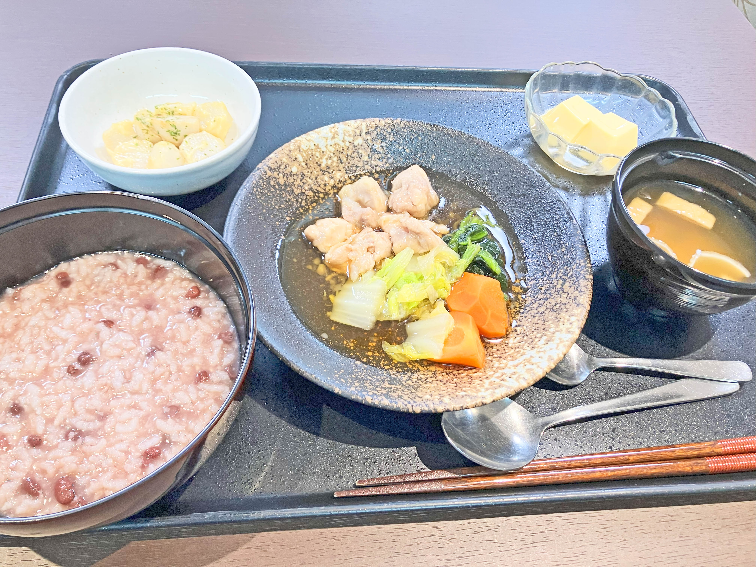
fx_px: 612
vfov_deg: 49.7
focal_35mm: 28
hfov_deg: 63.4
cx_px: 378
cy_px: 284
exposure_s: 1/63
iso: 80
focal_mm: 3.99
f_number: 1.8
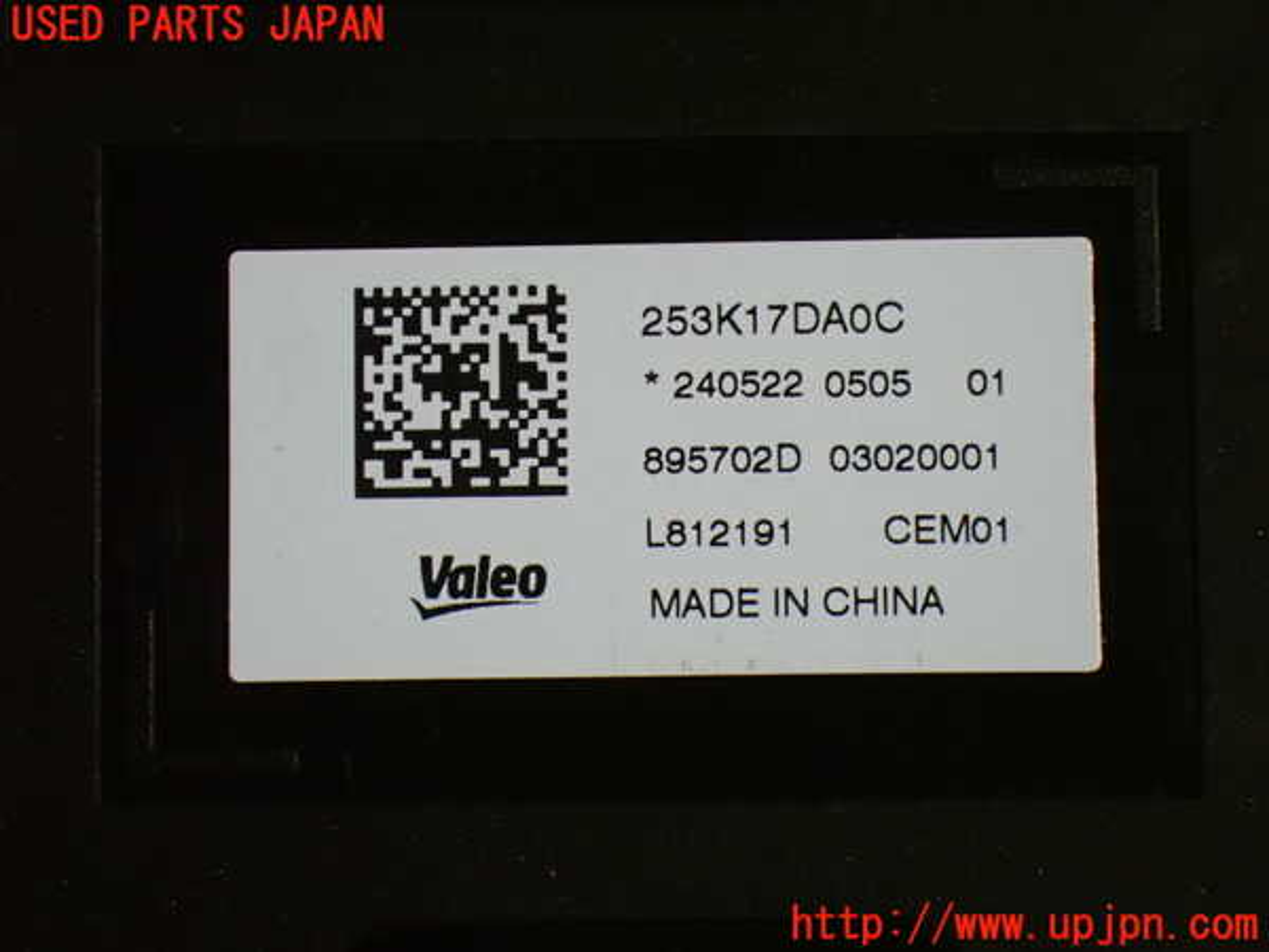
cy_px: 476
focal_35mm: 100
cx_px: 634
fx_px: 3666
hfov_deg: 19.6
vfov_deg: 14.8
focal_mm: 18
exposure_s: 1/40
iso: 1600
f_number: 4.9
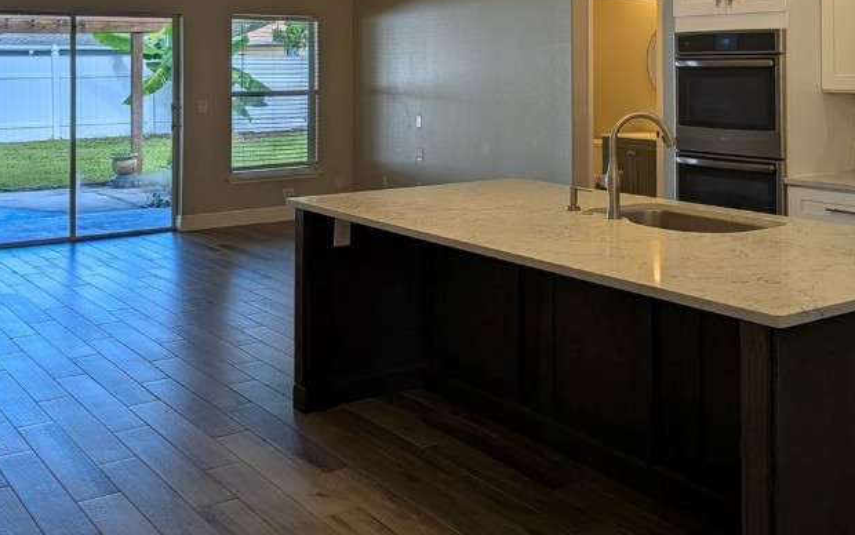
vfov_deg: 29.3
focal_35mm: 42
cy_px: 50
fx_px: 979
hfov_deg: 47.1
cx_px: 459
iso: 28
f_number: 1.7
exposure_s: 1/912
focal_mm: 4.53
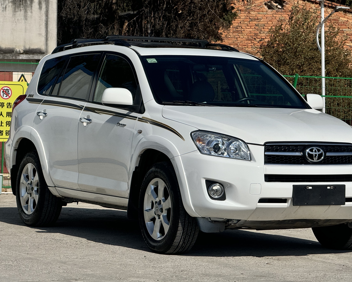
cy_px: 130
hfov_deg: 13.8
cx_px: 199
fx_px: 1459
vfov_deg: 11.0
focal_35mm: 140
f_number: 2.8
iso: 50
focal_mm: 15.66
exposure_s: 1/4975
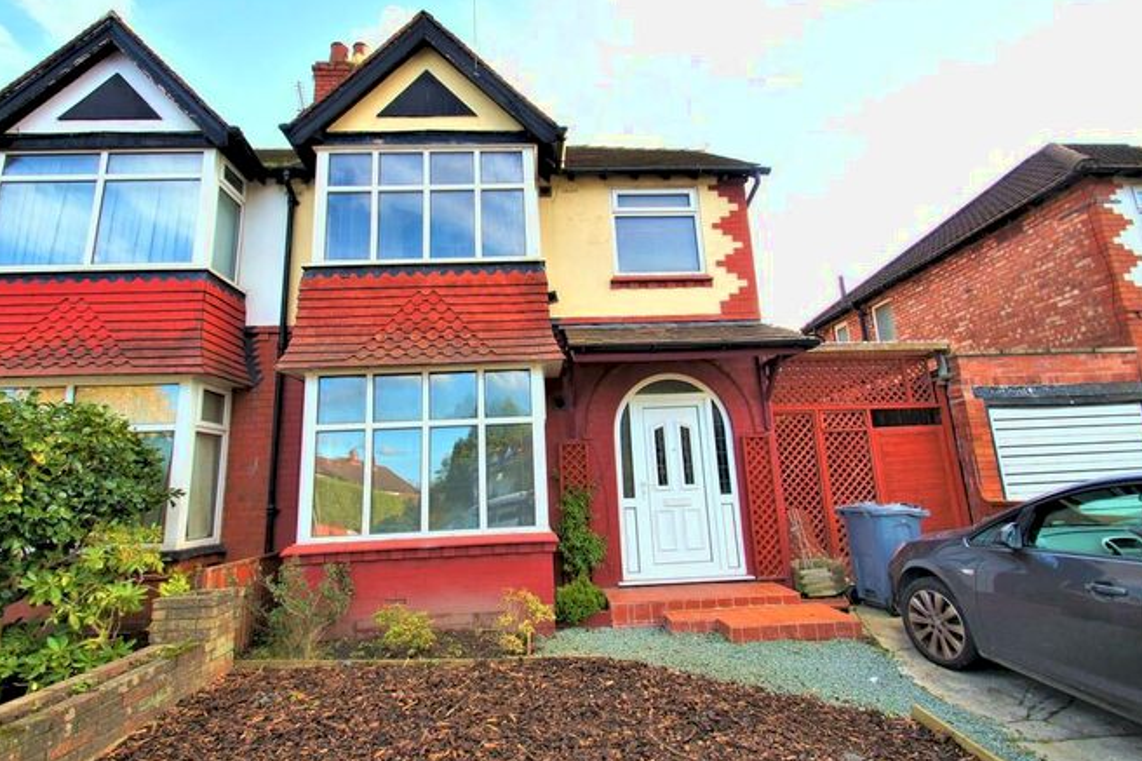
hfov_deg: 96.7
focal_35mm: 16
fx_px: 507
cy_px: 369
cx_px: 576
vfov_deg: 73.7
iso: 100
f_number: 6.3
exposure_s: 1/80
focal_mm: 10
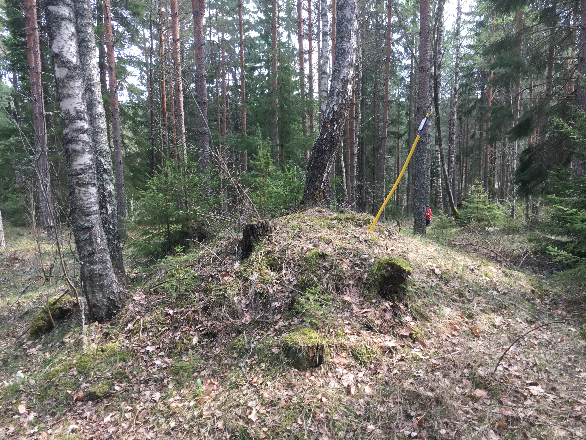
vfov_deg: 48.2
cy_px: 220
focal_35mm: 29
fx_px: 491
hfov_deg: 61.7
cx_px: 293
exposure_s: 1/100
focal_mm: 4.15
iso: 32
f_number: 2.2
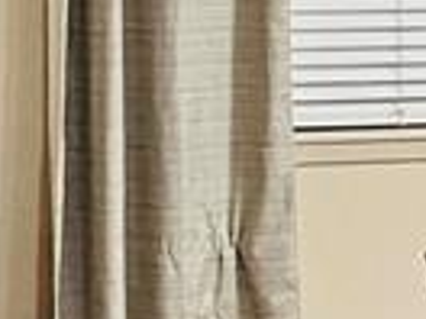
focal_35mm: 202
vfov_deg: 7.3
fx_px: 2486
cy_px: -3
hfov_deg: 8.8
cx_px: 1055
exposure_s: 1/60
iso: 400
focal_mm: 5.7
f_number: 1.5
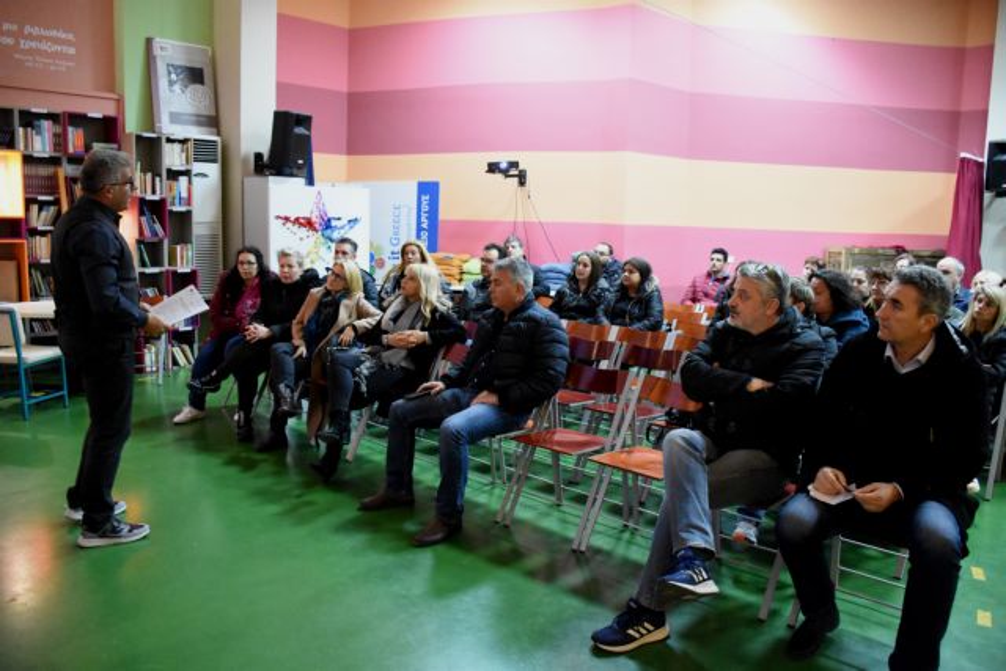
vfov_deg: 48.0
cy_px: 336
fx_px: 755
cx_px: 503
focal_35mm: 27
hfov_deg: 67.4
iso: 8000
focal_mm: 18
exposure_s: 1/50
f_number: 3.5
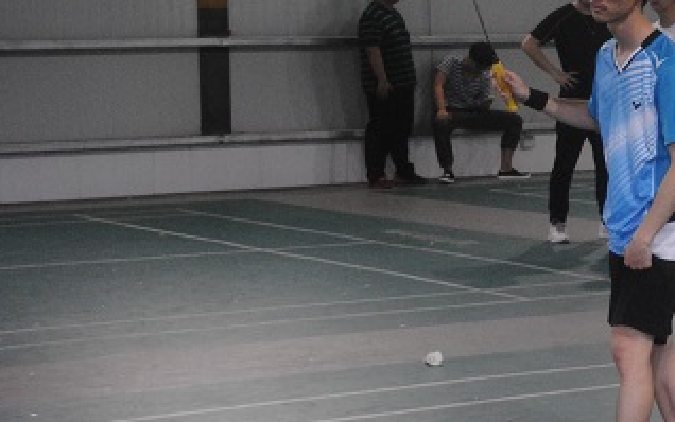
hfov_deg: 16.3
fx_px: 2263
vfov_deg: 10.7
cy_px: 209
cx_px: 804
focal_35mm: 123
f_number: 4.8
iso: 720
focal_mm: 32
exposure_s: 1/60
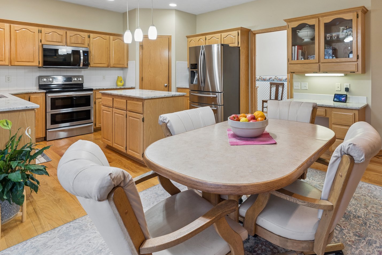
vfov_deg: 59.7
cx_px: 231
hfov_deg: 82.9
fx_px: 212
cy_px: 75
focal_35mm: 20
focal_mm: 14
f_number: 6.3
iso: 500
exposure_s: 1/13
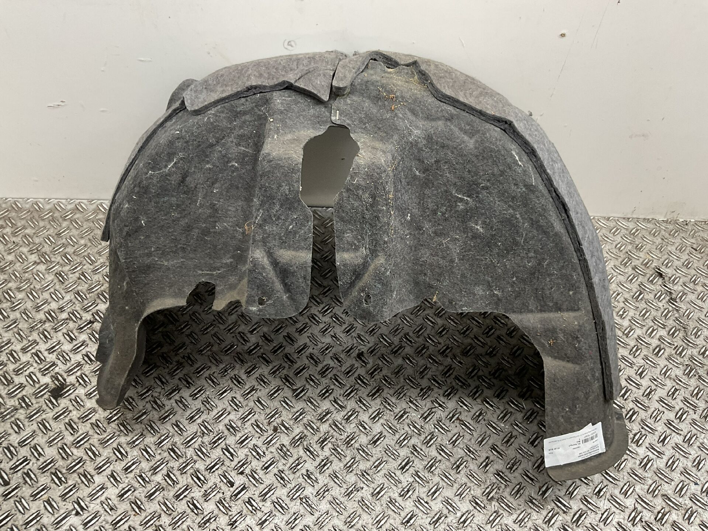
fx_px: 593
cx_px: 354
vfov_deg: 48.2
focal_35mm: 29
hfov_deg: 61.7
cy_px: 266
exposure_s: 1/50
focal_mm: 3
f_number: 1.8
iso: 50
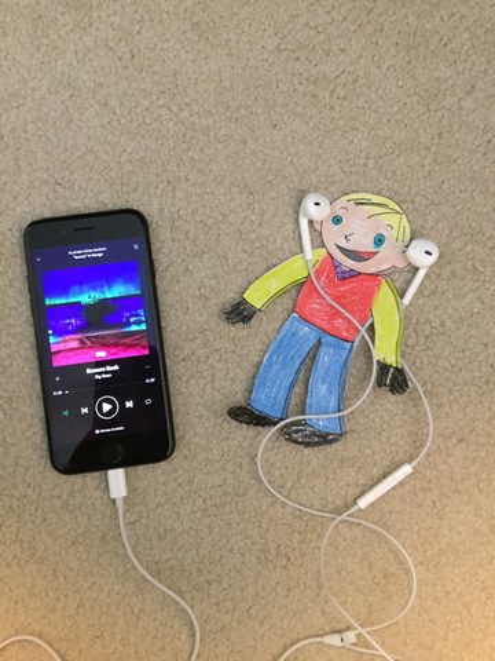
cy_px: 330
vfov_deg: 58.4
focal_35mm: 31
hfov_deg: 45.4
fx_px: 591
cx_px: 248
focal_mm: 3.3
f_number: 2.4
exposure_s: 1/15
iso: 400
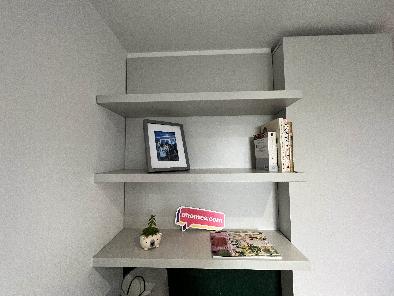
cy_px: 148
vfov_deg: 89.9
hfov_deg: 106.2
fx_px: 148
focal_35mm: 13
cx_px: 197
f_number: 1.8
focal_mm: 1.57
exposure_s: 1/50
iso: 250
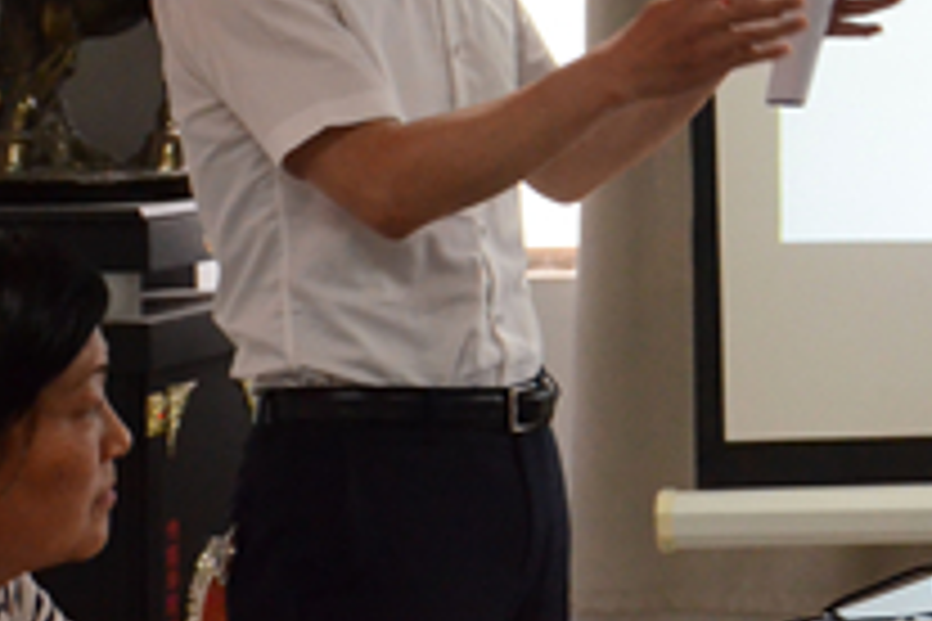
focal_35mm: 226
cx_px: 1090
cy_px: -122
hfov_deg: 9.0
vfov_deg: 6.0
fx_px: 5850
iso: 3200
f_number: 5.6
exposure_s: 1/200
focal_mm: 52
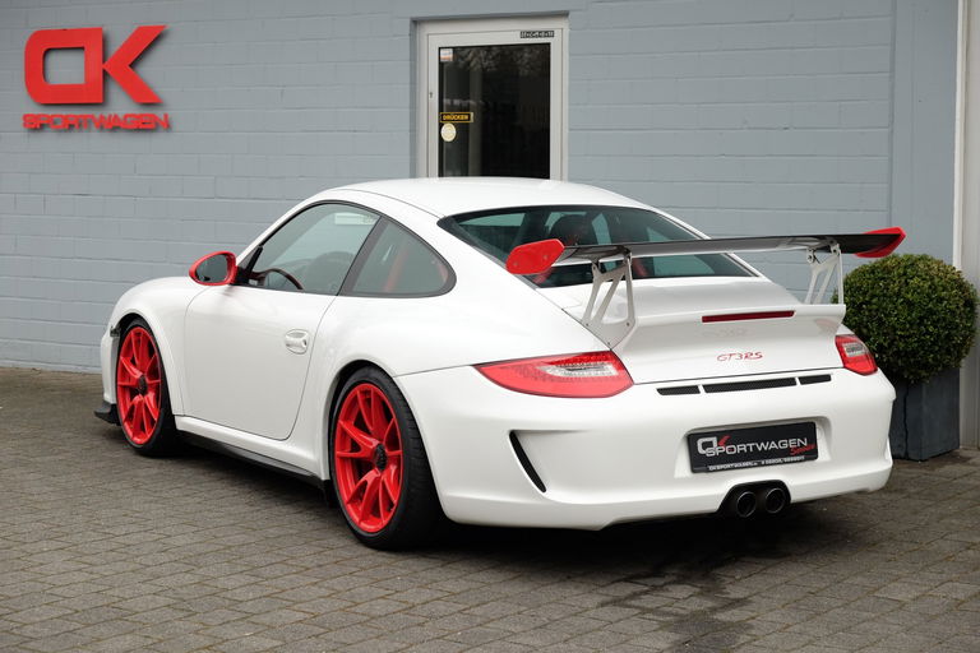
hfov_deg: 25.7
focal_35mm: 79
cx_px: 490
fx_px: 2150
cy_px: 326
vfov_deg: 17.3
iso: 200
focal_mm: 52.7
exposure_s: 1/150
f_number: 5
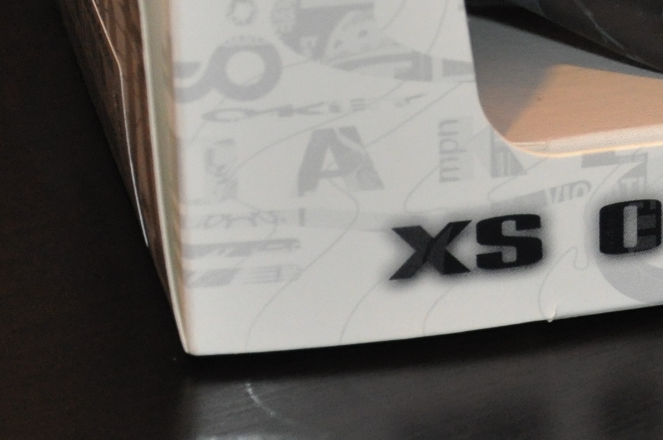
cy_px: -194
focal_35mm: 244
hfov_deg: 8.3
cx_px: 976
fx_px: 4488
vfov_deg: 5.6
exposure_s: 1/60
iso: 800
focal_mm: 40
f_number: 4.5
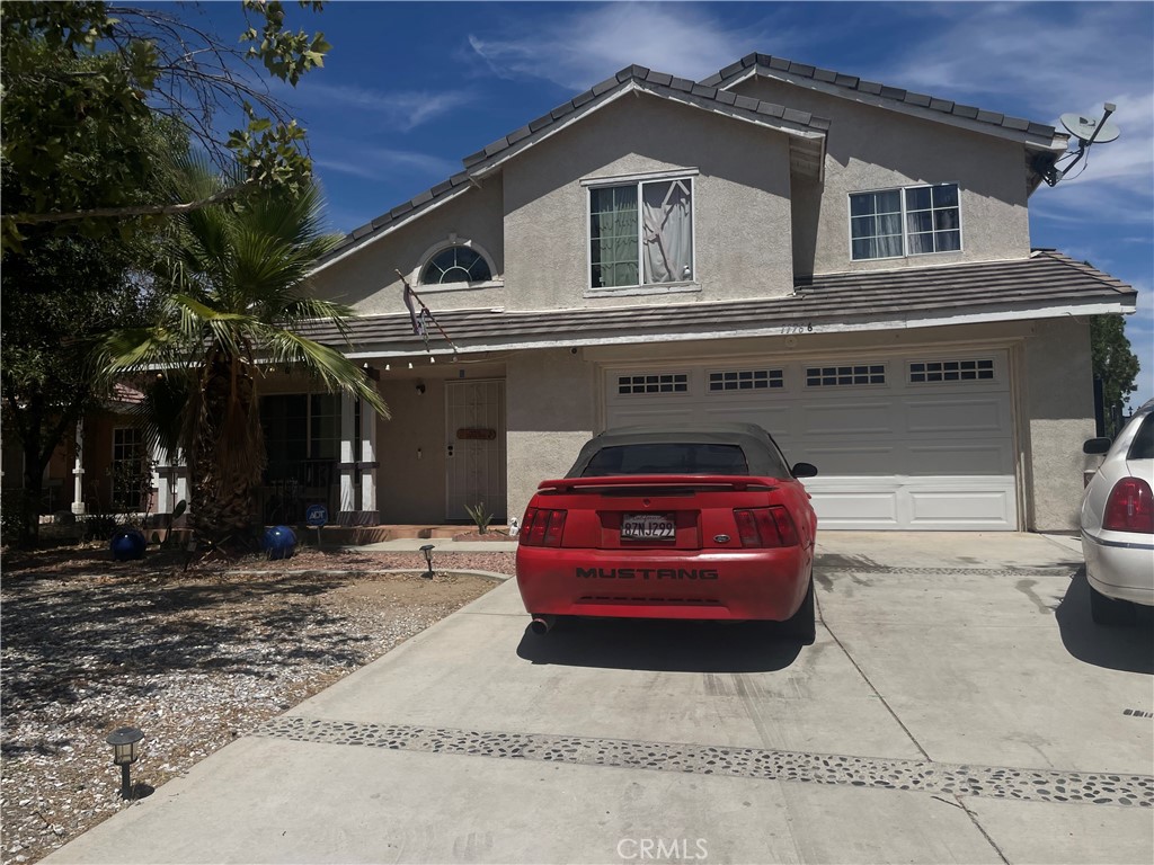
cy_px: 432
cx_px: 577
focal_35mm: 26
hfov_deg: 67.3
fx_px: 867
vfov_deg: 53.1
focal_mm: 4.2
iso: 32
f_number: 1.6
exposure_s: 1/11905
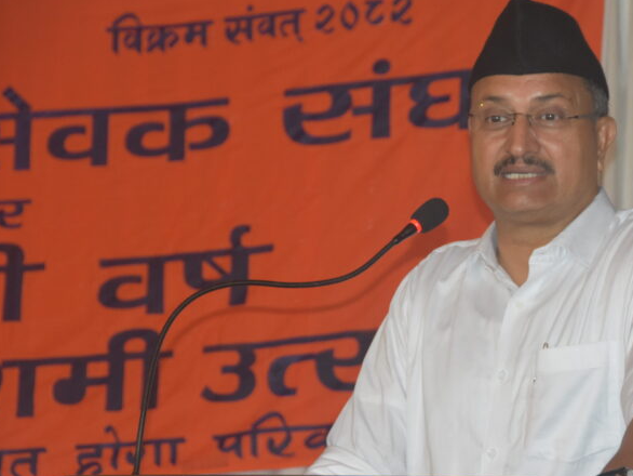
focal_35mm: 207
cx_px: 407
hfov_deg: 9.6
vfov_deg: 7.2
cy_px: 267
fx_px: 3781
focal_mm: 105
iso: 1600
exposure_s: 1/60
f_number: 5.3
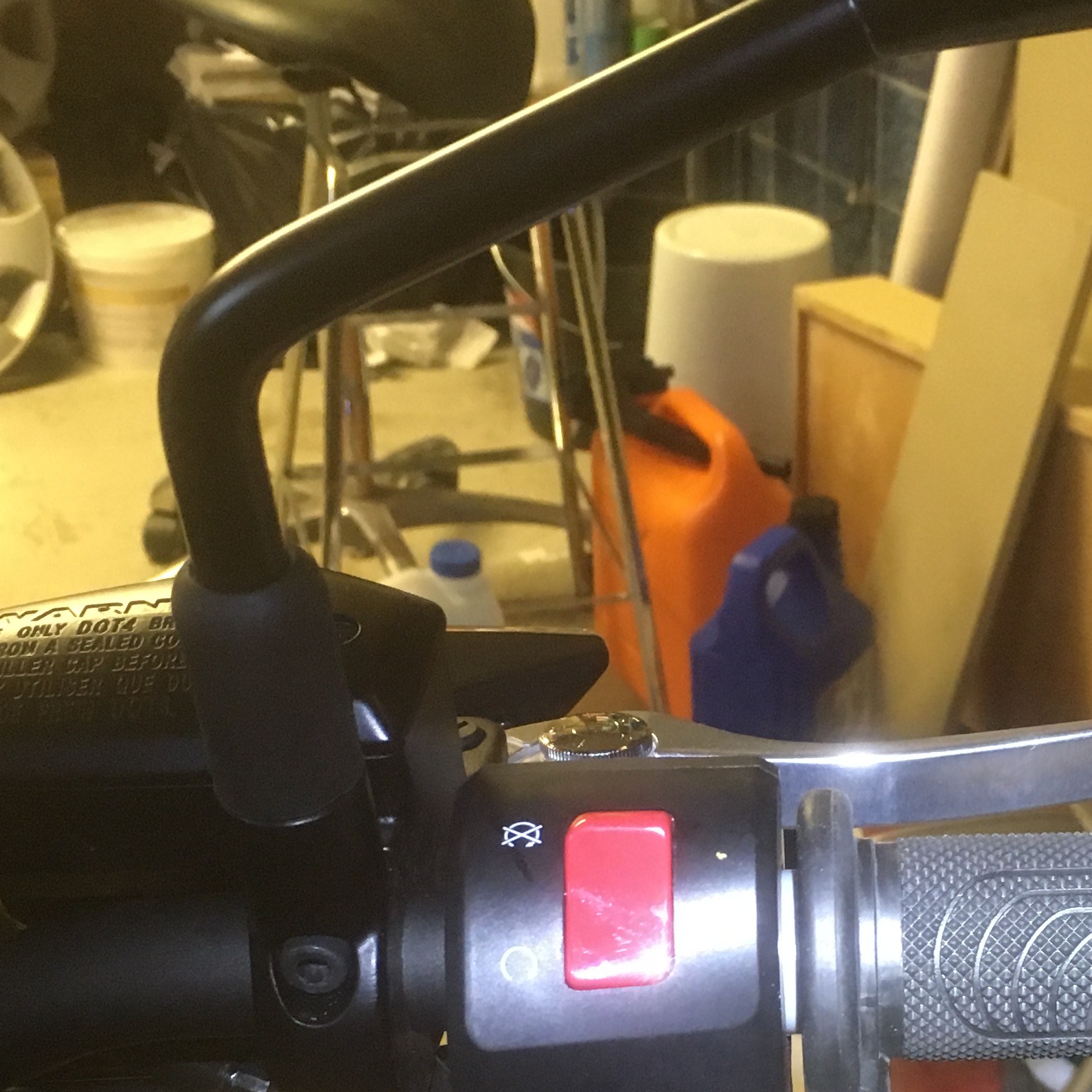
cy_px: 856
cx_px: 761
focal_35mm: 65
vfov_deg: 26.1
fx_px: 2320
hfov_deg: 26.3
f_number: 2.2
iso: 200
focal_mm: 4.15
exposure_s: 1/25
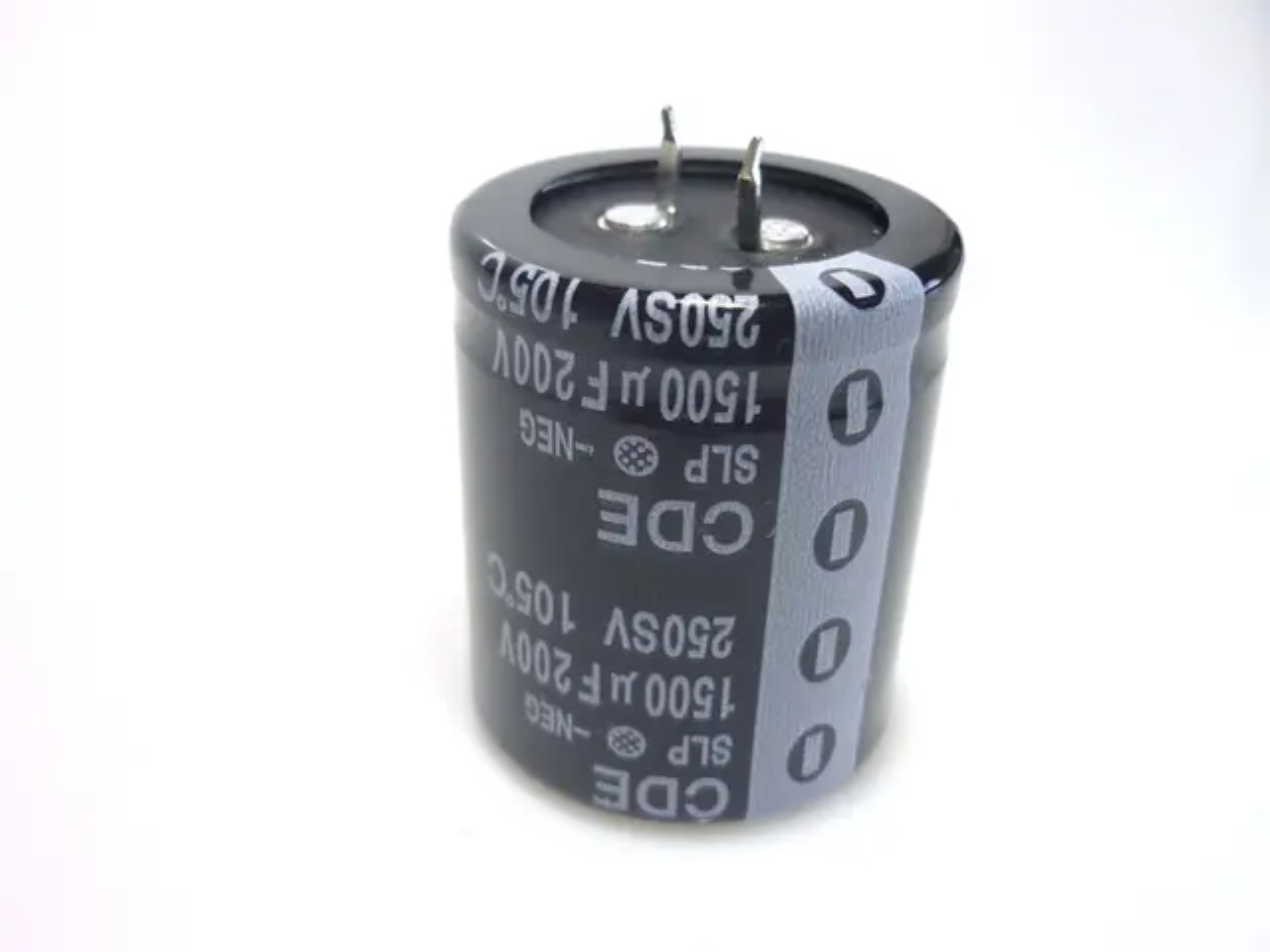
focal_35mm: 33
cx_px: 635
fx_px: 1211
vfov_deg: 42.9
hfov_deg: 55.4
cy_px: 476
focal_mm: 5.5
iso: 80
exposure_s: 1/60
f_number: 2.8
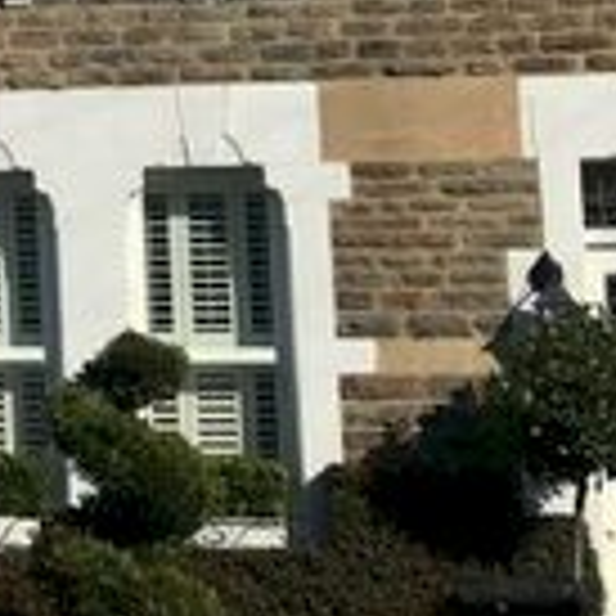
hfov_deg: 12.1
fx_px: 2537
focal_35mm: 126
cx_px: -652
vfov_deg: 13.7
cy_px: 16
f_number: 1.8
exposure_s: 1/4167
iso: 20
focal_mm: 3.99
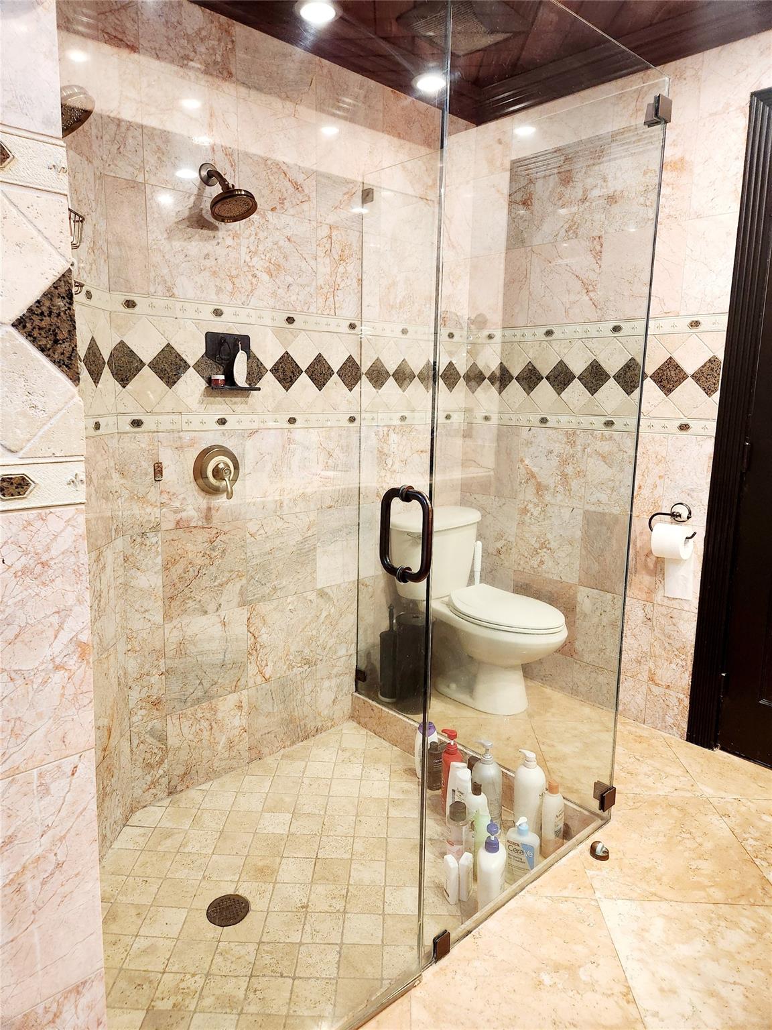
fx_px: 684
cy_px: 515
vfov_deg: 73.9
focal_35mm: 23
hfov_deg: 58.9
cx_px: 386
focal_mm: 5.4
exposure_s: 1/120
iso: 500
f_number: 1.8
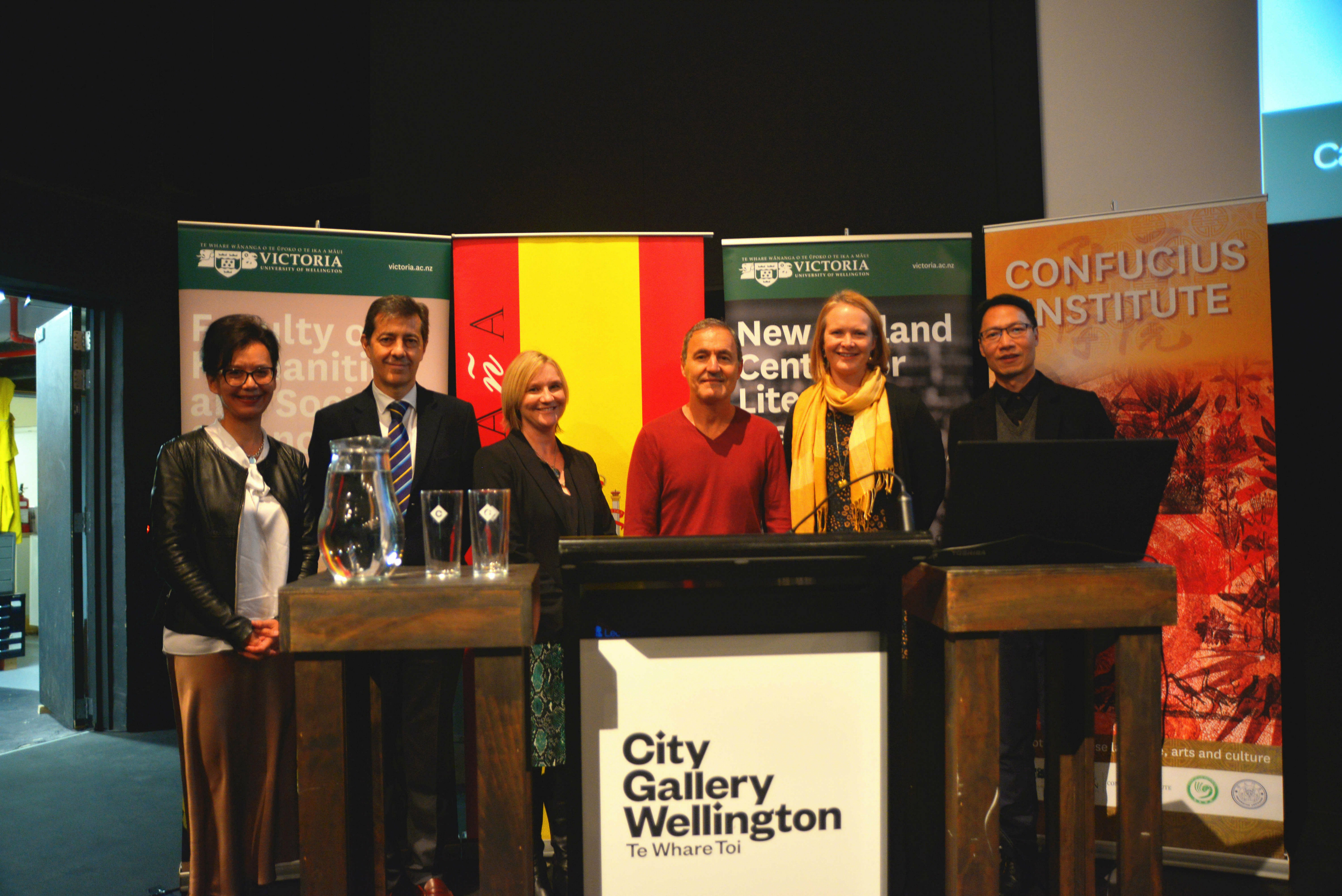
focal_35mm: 28
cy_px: 448
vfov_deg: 46.4
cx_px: 671
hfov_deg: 65.5
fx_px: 1044
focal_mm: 28
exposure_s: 1/30
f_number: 3.5
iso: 800
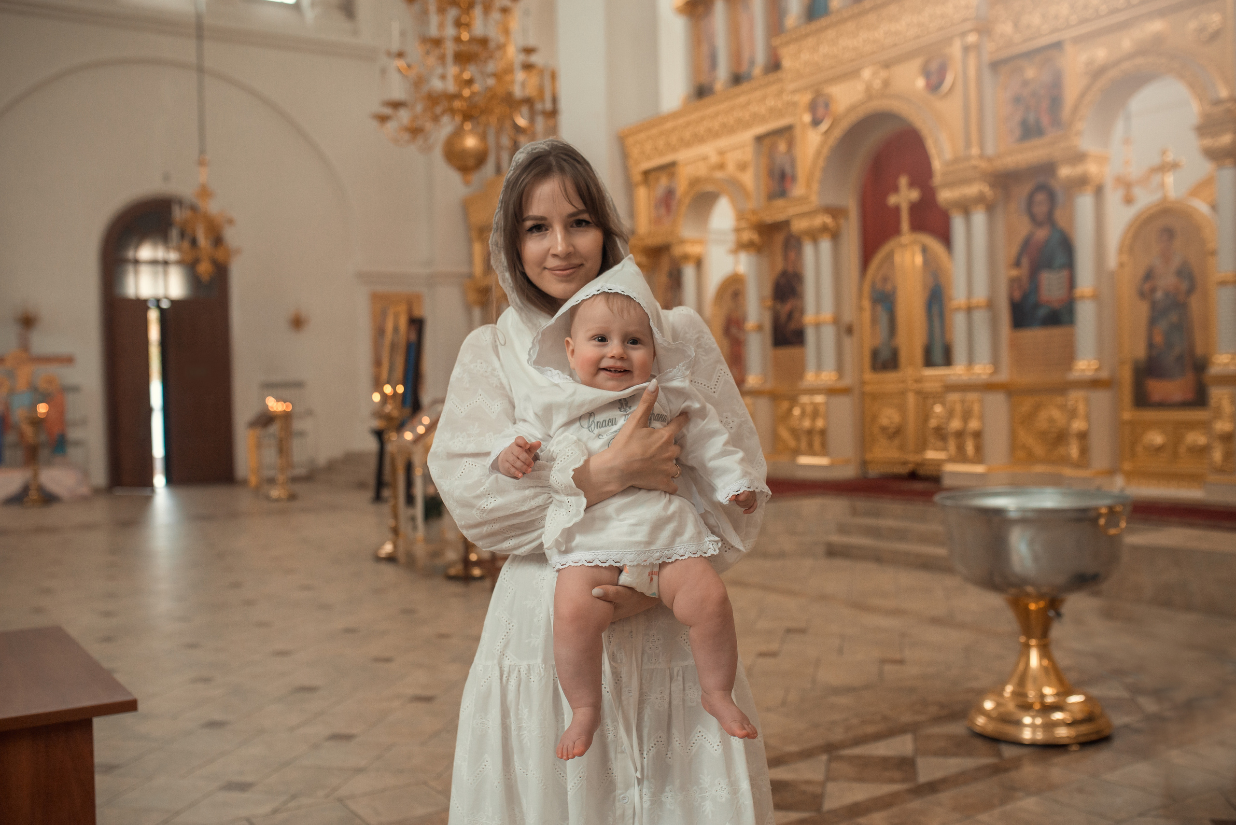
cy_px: 412
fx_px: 1202
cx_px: 618
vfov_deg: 37.9
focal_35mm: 35
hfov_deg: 54.4
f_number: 3.2
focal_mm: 35
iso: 800
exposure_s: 1/640
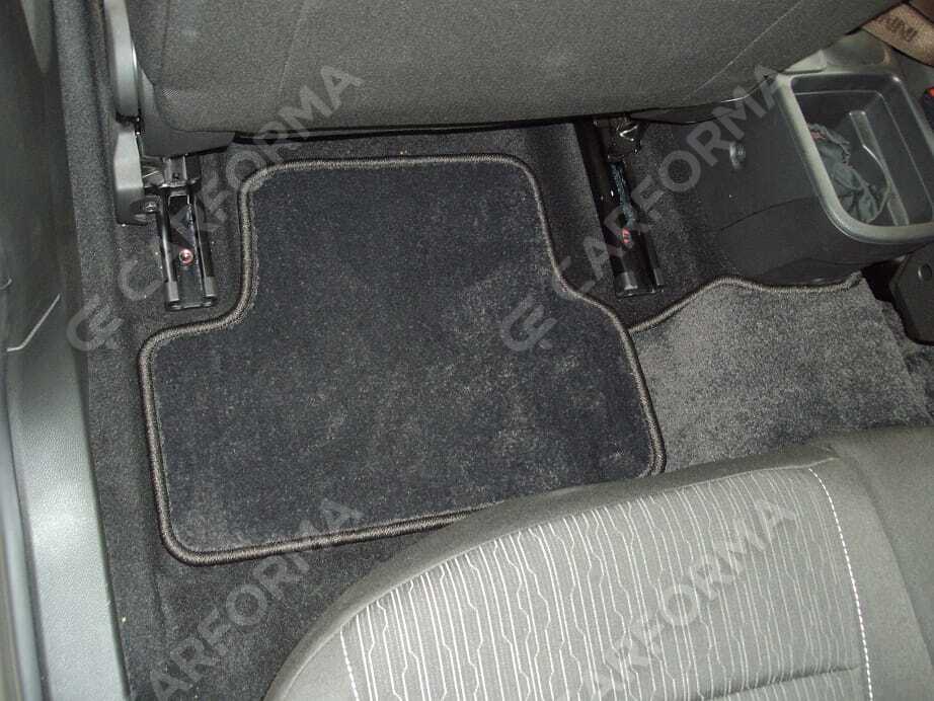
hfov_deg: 51.3
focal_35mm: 36
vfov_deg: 39.7
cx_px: 467
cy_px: 350
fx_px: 972
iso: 160
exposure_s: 1/50
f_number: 2.7
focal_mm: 6
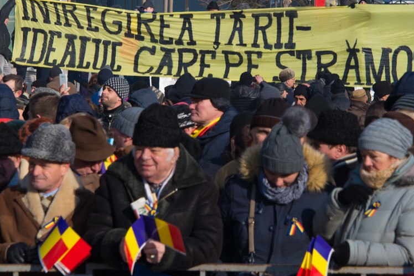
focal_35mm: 307
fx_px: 3531
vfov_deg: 4.5
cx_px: 238
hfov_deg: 6.7
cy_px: 75
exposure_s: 1/160
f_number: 10
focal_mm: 160
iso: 100
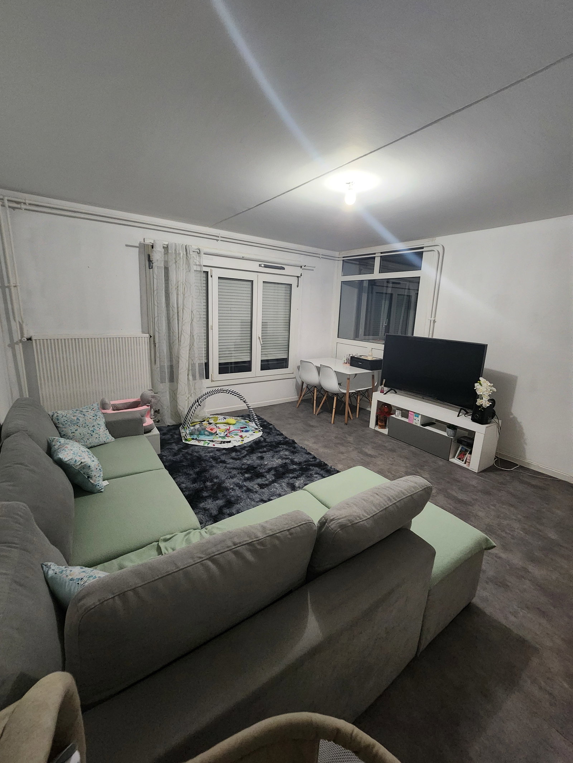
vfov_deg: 106.2
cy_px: 382
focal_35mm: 13
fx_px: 287
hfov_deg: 89.9
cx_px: 286
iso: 800
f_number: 2.2
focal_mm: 2.2
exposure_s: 1/25
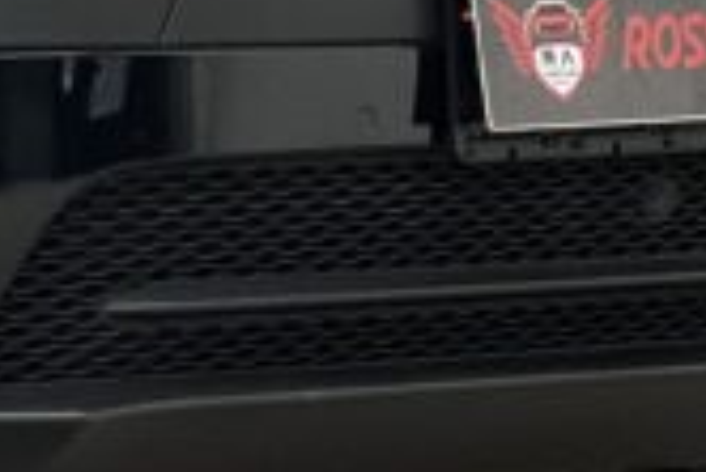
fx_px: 7557
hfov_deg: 5.3
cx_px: -425
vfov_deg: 3.6
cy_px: -425
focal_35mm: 385
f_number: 2.8
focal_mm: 9
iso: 64
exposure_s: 1/101
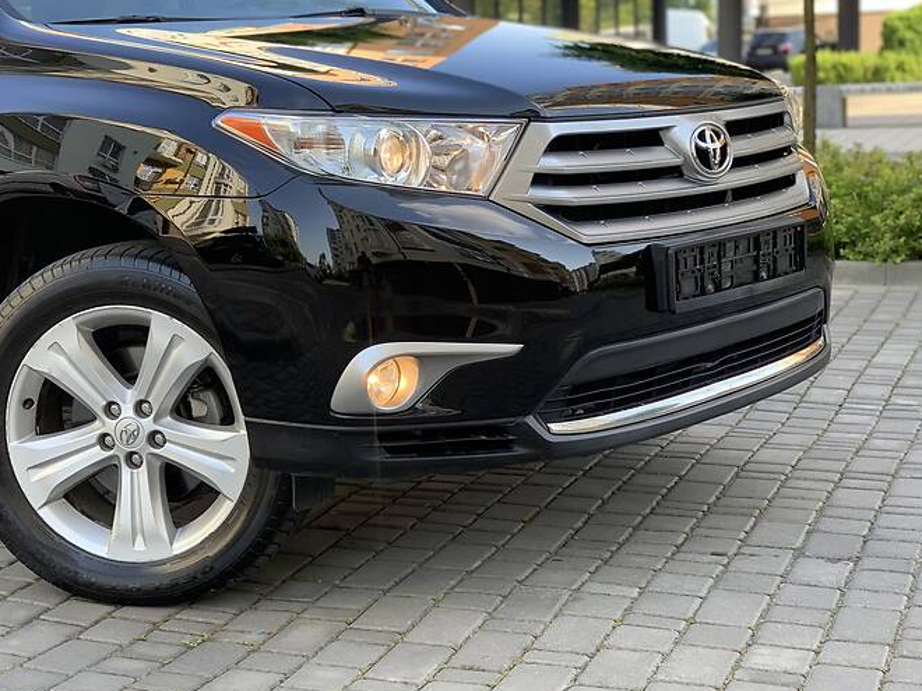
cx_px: 390
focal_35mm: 63
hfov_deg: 30.7
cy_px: 300
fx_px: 1678
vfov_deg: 23.3
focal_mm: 6
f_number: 2.4
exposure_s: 1/122
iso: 25
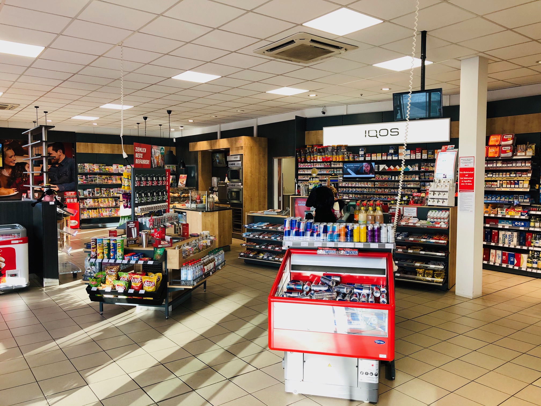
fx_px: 438
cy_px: 203
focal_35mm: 28
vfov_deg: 49.7
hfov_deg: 63.4
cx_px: 270
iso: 25
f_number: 1.8
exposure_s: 1/50
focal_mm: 4
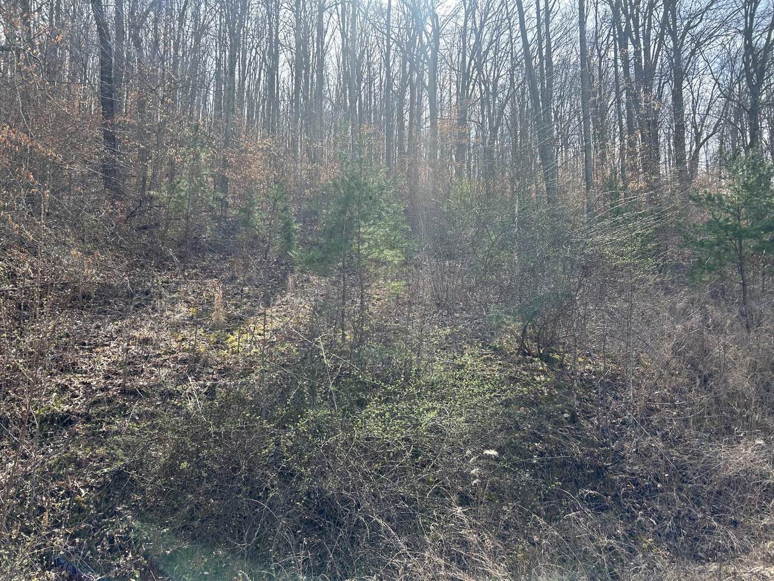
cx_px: 387
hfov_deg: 67.3
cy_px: 290
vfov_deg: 53.1
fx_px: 581
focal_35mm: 26
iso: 50
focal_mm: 5.7
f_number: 1.5
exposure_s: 1/1412
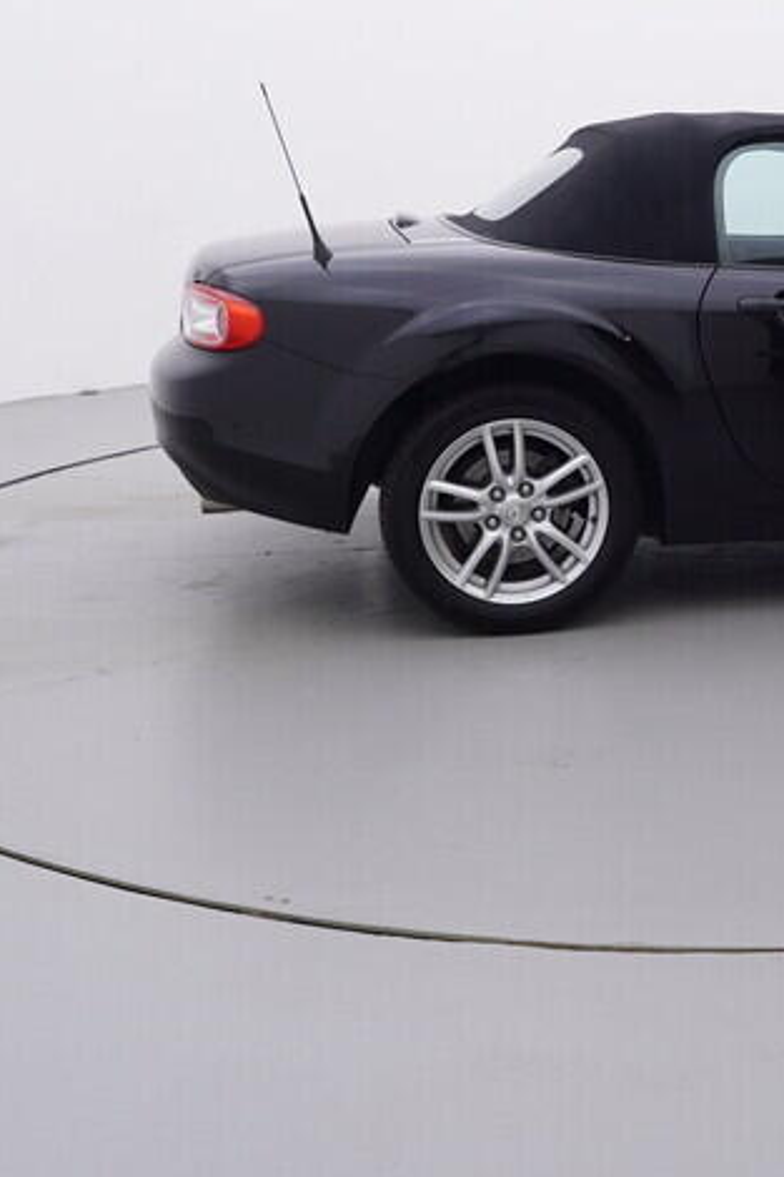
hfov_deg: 26.2
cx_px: 754
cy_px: 376
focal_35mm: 49
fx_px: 1605
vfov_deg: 39.7
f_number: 5
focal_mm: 15
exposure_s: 1/80
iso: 200
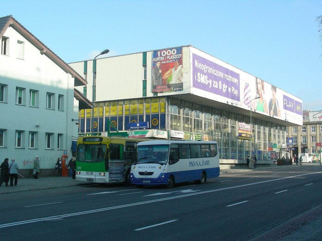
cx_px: 161
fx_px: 446
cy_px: 120
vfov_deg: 30.3
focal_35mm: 48
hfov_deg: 39.7
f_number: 4
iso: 50
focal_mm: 8
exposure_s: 1/427
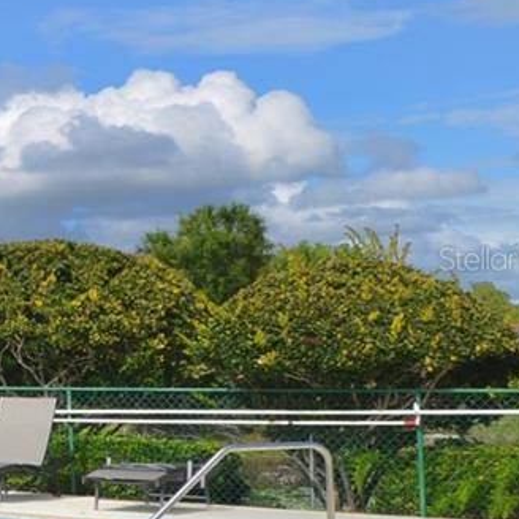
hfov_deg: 10.3
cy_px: 259
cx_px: -687
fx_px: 2527
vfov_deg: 11.7
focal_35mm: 149
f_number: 9
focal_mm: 24
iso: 100
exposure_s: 1/320
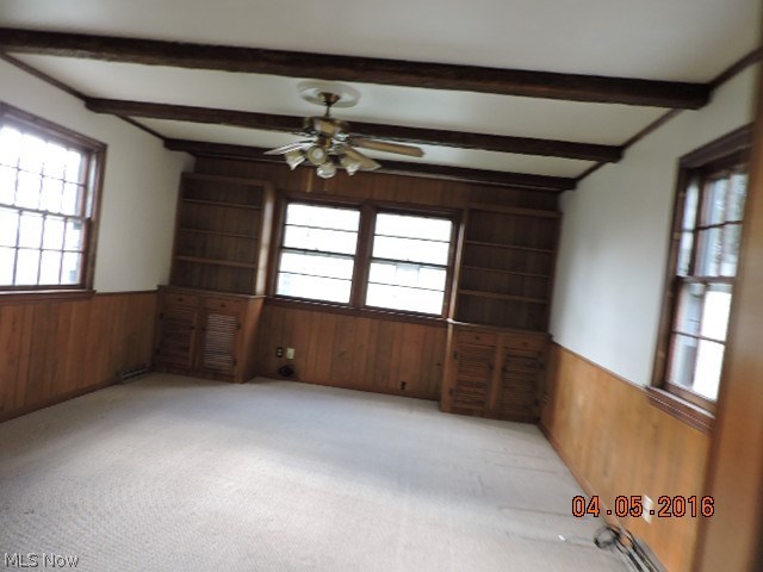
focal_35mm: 24
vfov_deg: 56.8
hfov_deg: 71.6
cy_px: 286
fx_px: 529
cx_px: 382
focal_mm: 4.3
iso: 200
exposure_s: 1/30
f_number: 3
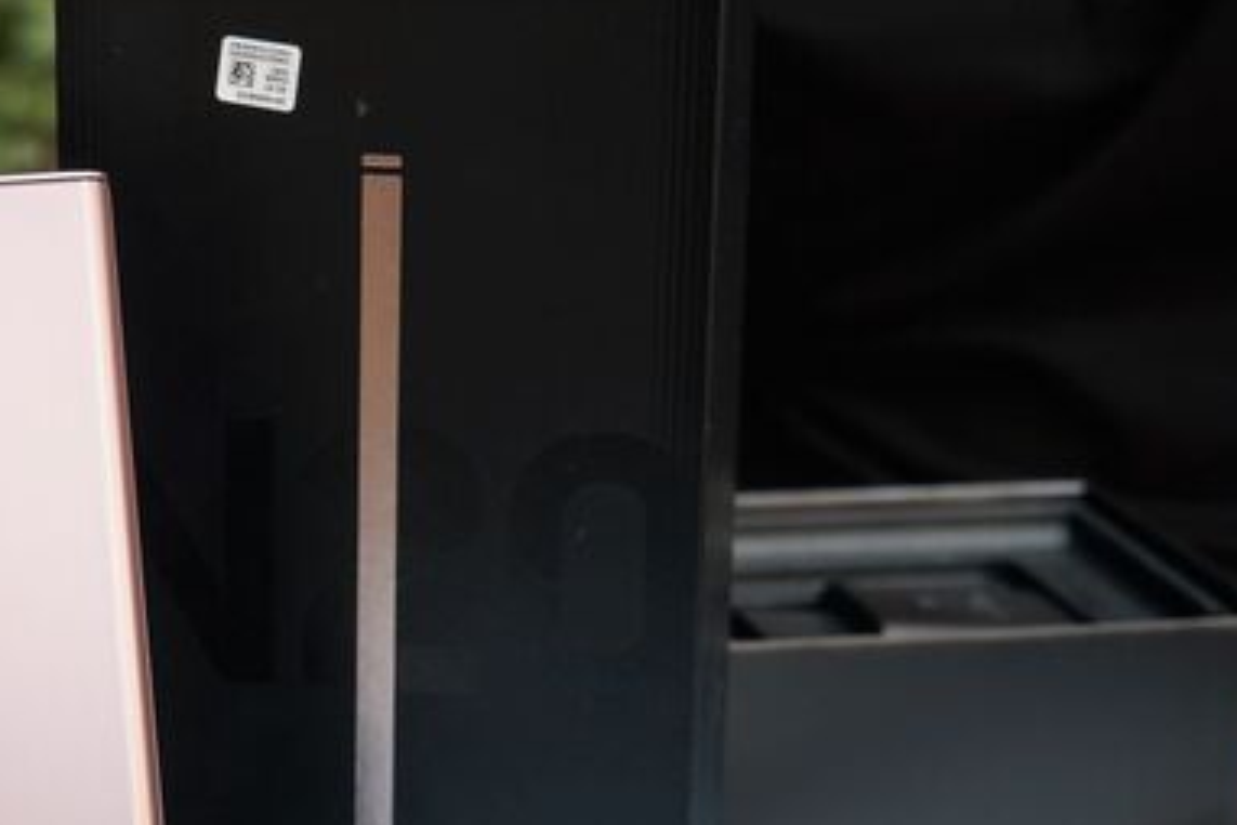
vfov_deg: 13.6
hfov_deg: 19.9
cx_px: 68
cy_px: 702
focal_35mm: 100
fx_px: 3436
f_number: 7.1
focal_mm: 46
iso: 250
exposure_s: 1/160
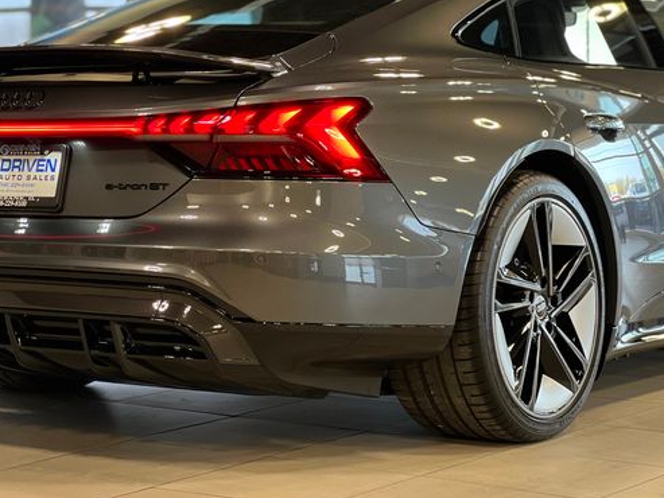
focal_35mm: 100
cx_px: 260
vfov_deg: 14.8
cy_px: 191
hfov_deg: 19.6
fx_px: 1919
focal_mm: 9
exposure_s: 1/40
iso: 160
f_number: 2.8
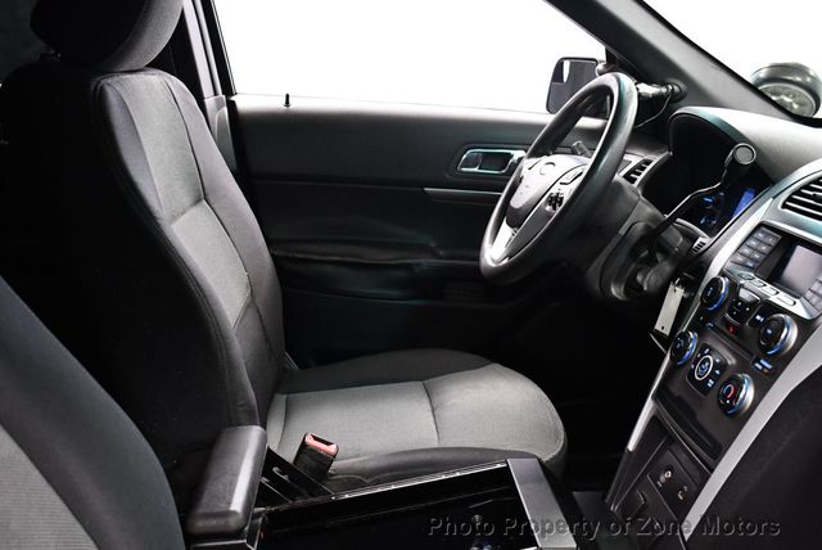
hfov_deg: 53.1
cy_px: 275
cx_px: 411
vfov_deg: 36.9
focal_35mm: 36
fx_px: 823
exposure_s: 1/60
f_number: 3.5
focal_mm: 18
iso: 3200
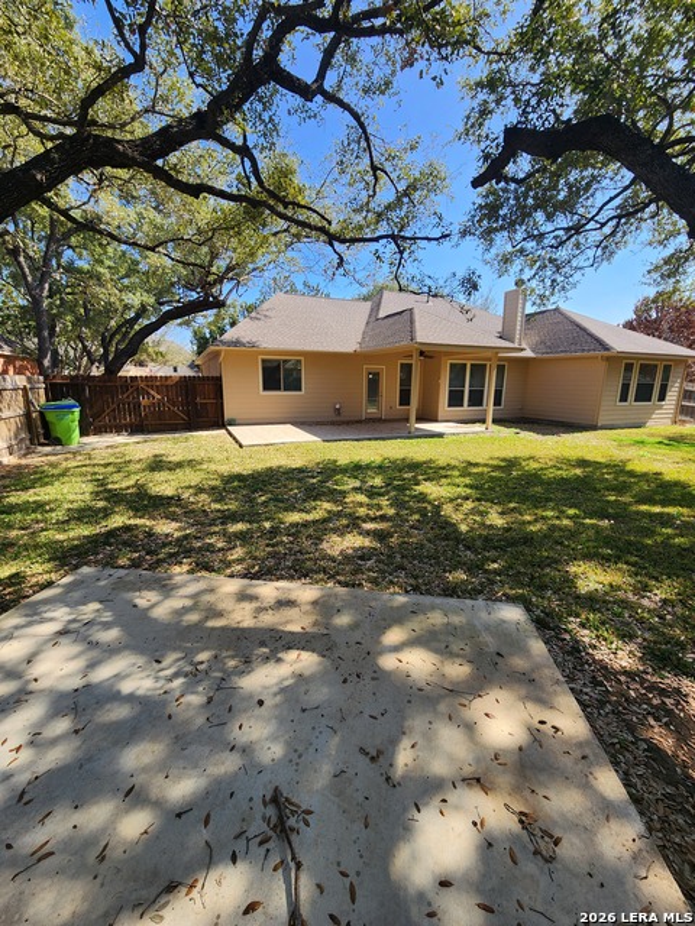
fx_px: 348
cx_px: 348
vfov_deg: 106.2
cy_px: 463
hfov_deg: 89.9
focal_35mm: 13
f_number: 2.2
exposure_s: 1/845
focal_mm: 2.2
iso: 50
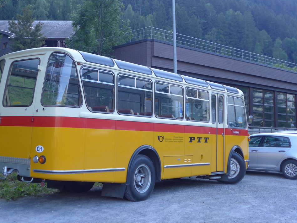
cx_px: 122
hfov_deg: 36.7
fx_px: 446
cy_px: 97
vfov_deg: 28.0
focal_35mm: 52
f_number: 2.6
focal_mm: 8.4
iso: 80
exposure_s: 1/100
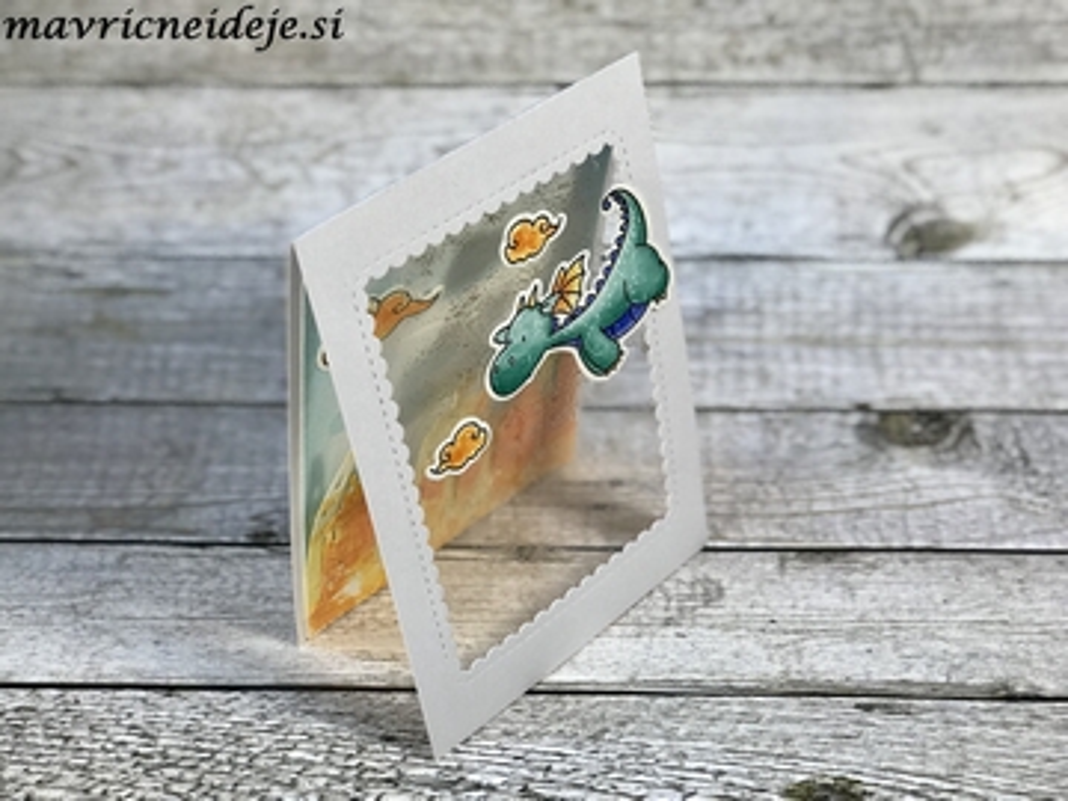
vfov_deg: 25.7
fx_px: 1759
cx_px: 534
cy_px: 400
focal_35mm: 57
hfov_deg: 33.8
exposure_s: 1/50
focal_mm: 6.6
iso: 25
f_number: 2.8
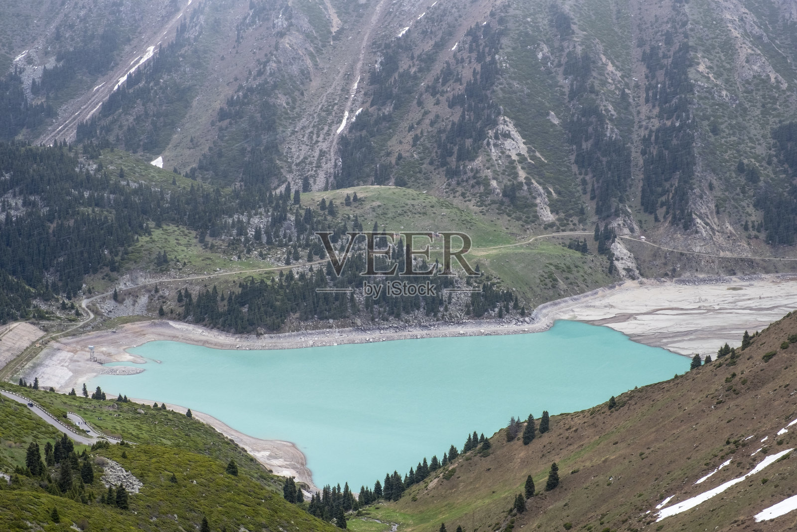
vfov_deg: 16.5
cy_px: 266
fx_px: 1838
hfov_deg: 24.5
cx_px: 398
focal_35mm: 83
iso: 320
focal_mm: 55
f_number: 11
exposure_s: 1/80
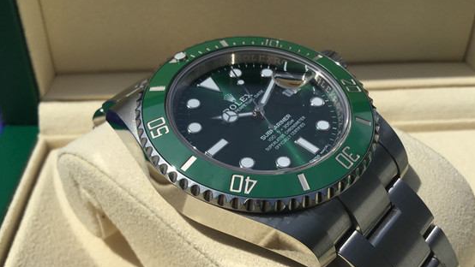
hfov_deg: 51.6
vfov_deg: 30.1
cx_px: 246
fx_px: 491
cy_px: 188
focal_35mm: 39
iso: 25
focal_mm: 3.3
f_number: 2.4
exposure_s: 1/2915
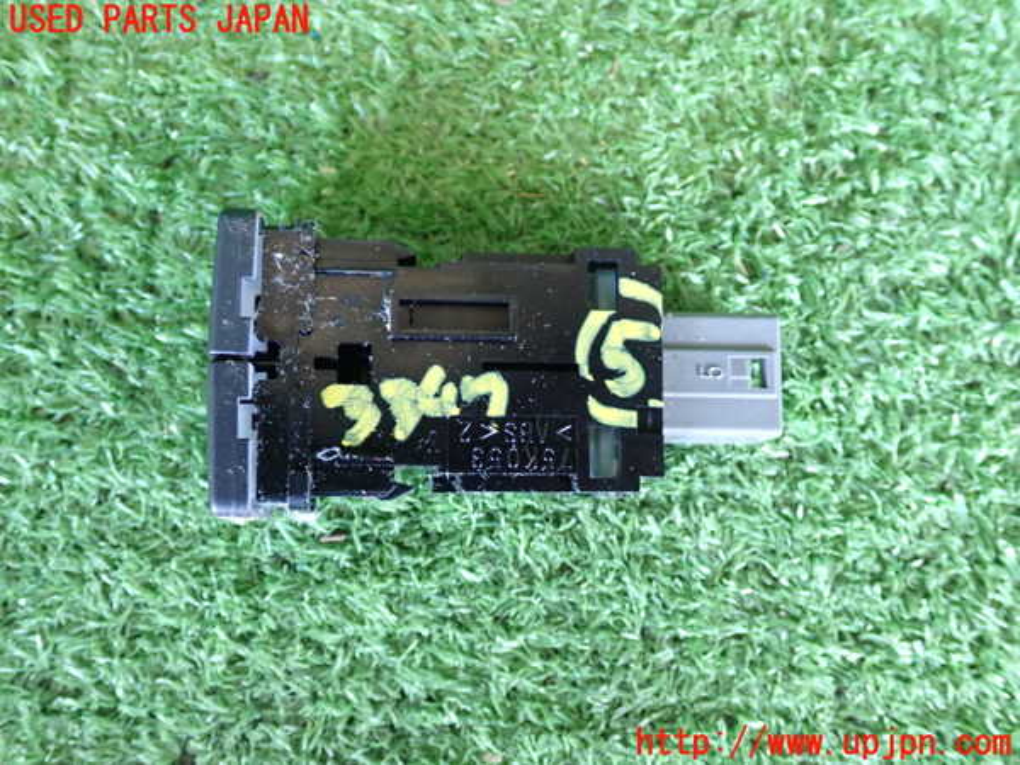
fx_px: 1120
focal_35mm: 38
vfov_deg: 37.7
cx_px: 510
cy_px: 382
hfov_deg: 49.0
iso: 640
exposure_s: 1/40
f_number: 2.7
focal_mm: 6.83
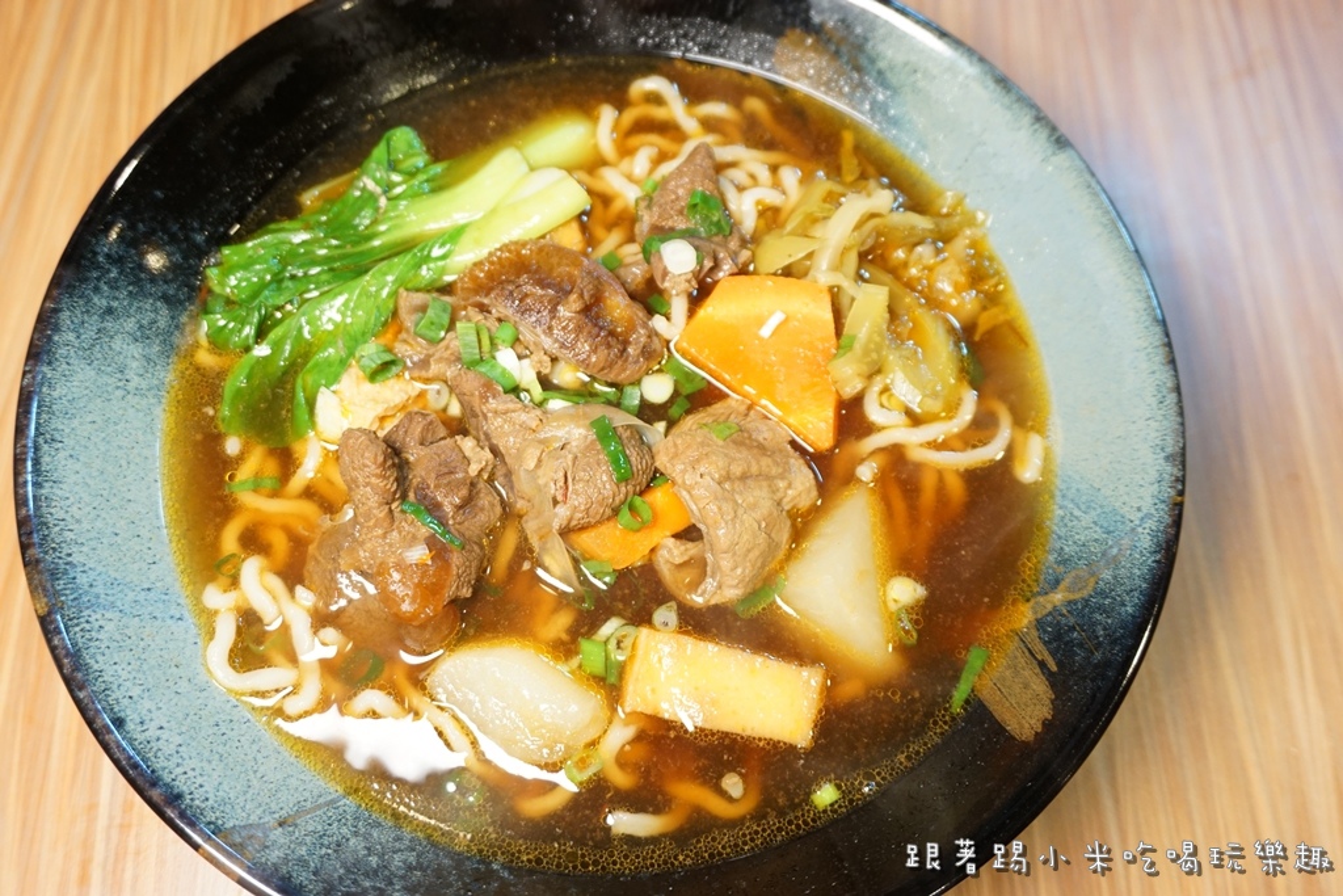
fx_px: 1175
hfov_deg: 59.5
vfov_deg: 41.7
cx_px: 672
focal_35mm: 32
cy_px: 448
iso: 800
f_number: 4
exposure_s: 1/60
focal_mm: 21
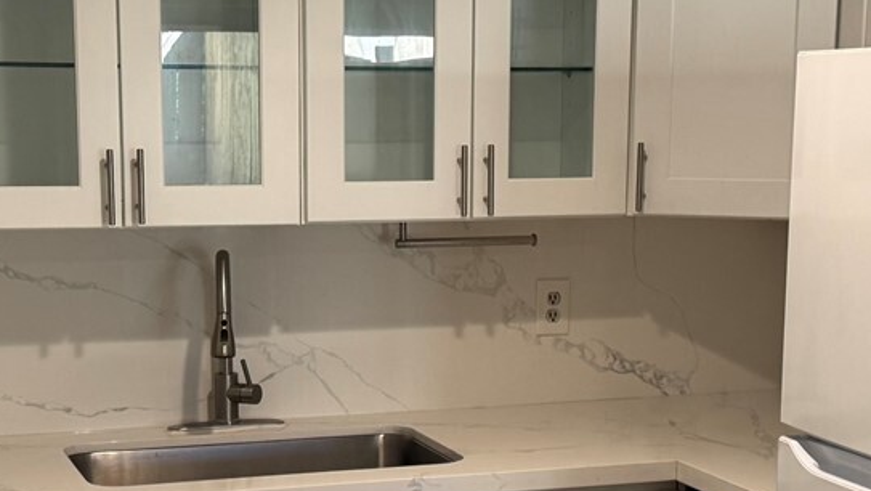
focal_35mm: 77
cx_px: 399
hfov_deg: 27.5
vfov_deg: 15.6
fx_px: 1779
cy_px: 396
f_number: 1.78
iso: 200
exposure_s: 1/120
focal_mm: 6.76
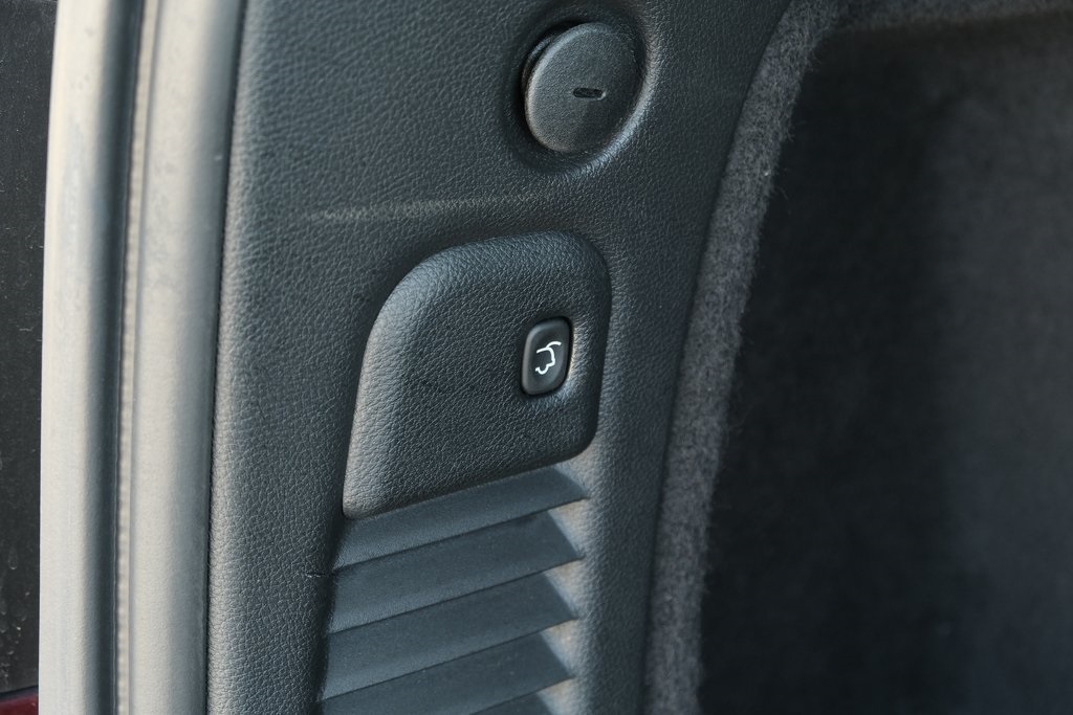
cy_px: 358
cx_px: 536
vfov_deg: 21.2
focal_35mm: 64
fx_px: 1908
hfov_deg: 31.4
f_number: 5
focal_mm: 42.5
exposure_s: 1/100
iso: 1250
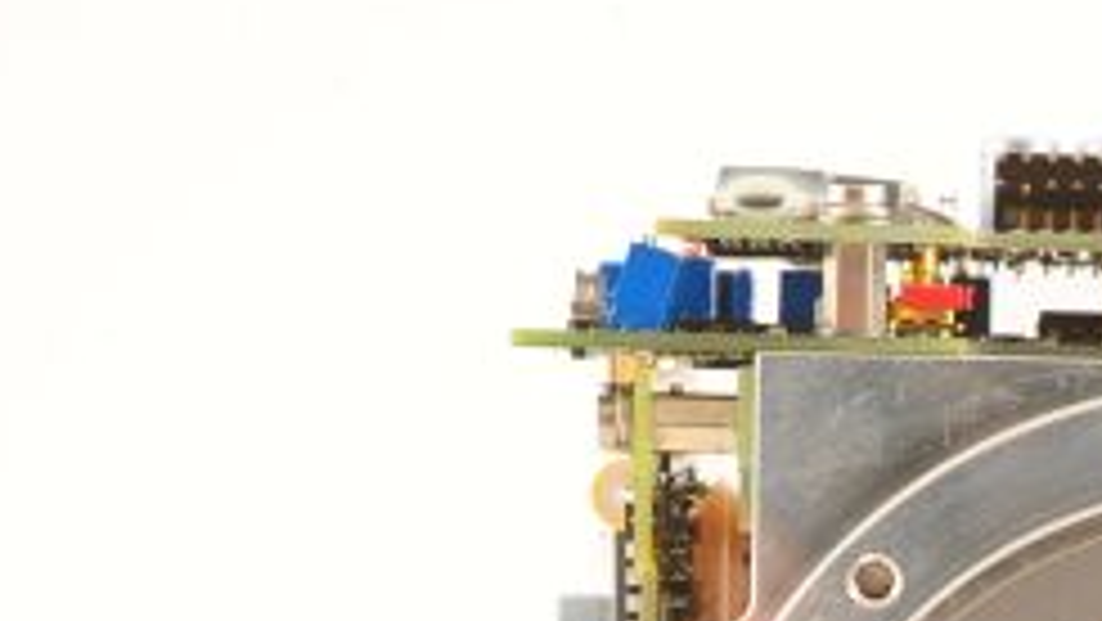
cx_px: 1142
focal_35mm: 128
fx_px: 3741
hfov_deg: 16.4
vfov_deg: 9.3
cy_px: 794
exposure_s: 1/160
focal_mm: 50
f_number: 11
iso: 1600
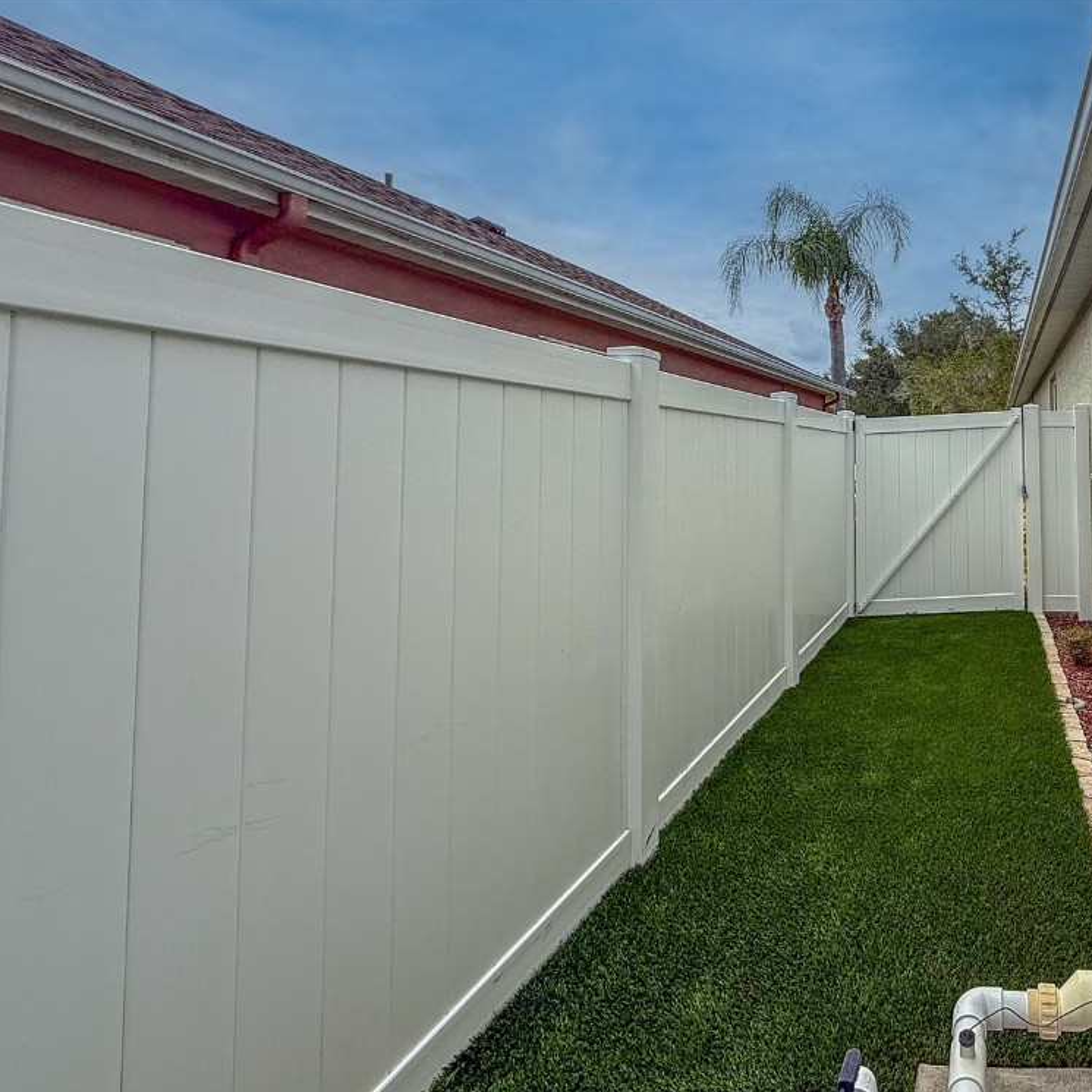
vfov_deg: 84.0
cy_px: 556
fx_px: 607
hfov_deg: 81.2
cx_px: 726
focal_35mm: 17
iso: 50
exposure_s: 1/2300
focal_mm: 2.22
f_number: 2.2
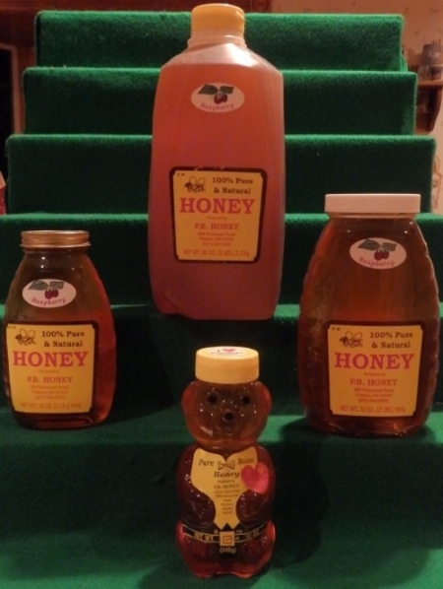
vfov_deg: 48.9
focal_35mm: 38
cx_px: 222
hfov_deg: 37.8
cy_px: 294
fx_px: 647
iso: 1600
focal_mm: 6.8
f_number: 4
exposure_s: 1/25
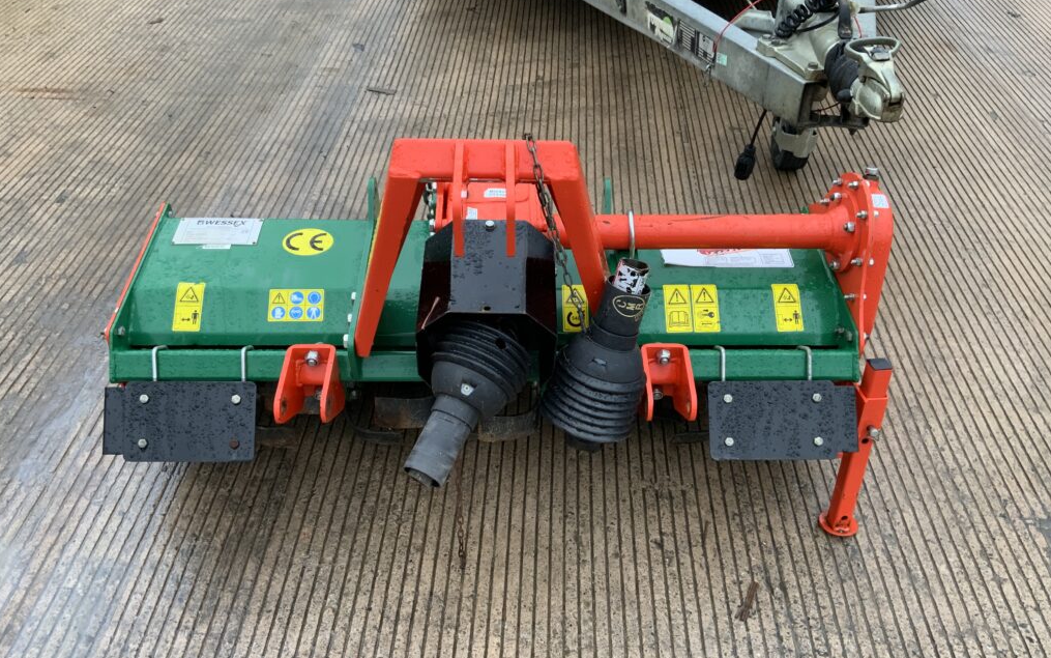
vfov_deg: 40.6
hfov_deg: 61.2
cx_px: 527
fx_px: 888
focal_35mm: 31
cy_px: 334
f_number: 1.8
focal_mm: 3
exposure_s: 1/122
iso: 64
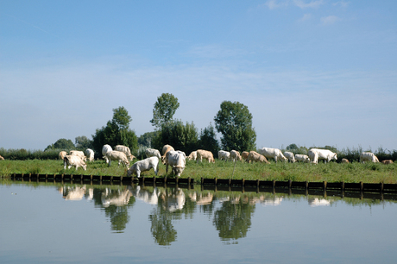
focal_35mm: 66
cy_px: 132
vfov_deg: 20.6
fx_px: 727
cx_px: 198
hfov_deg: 30.5
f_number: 9
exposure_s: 1/320
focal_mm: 44
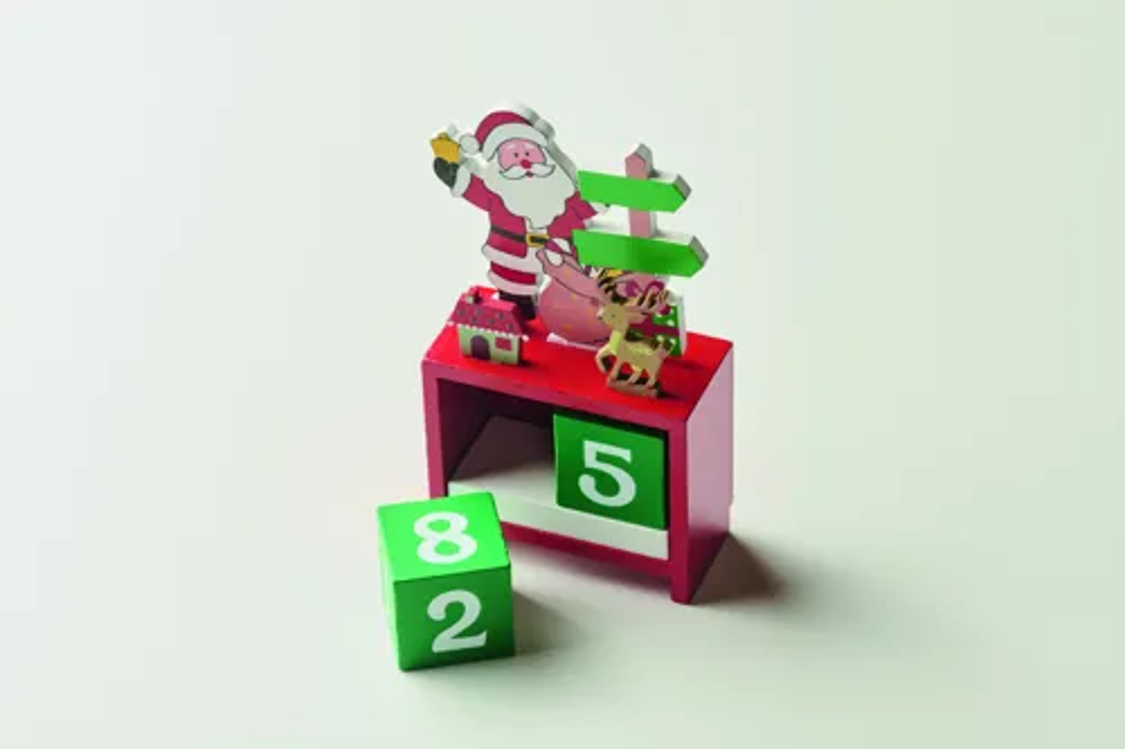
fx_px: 3280
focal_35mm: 105
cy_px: 374
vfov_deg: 13.0
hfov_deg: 19.5
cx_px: 562
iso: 125
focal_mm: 105
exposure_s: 1/125
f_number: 14
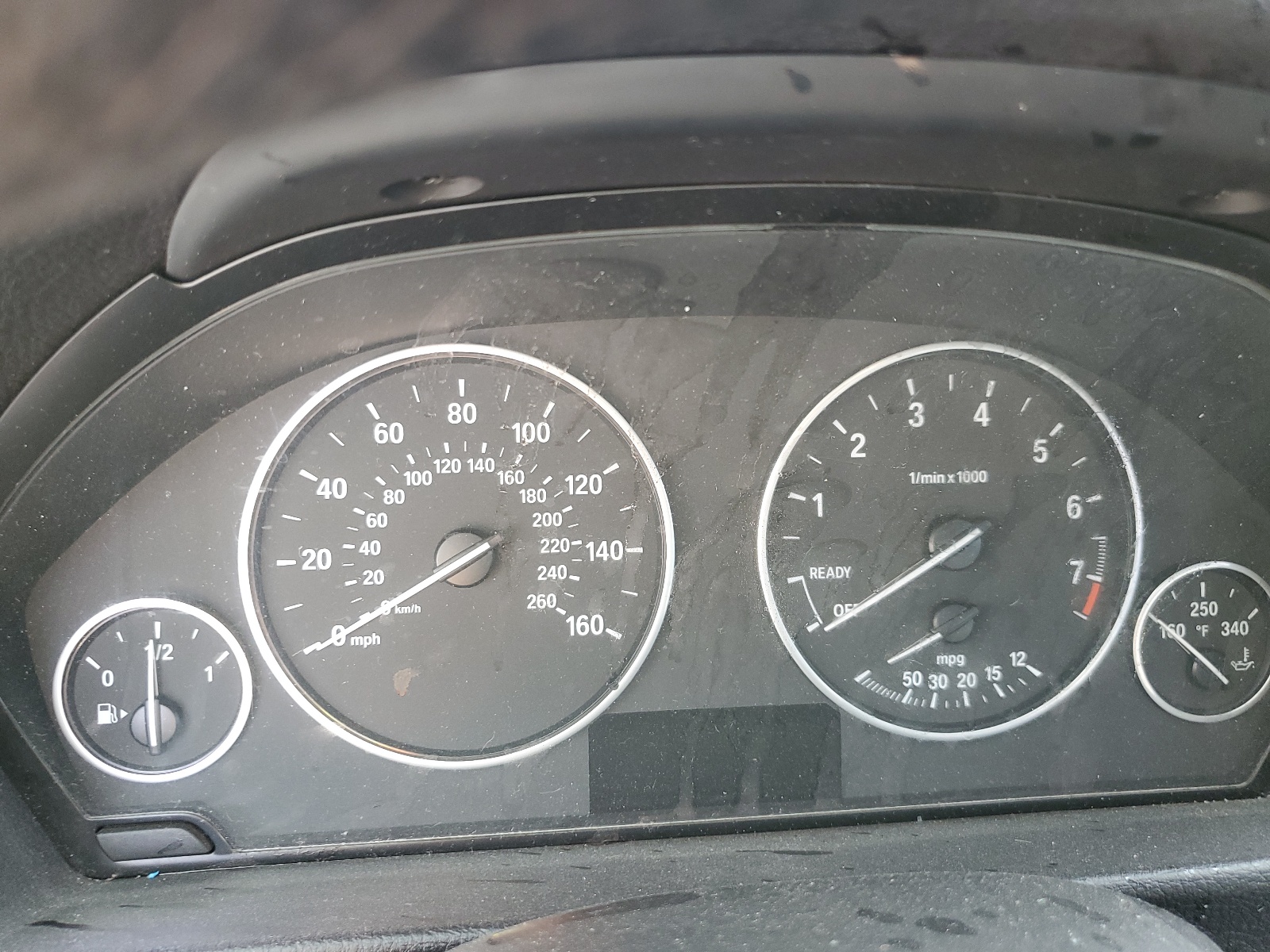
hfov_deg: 67.3
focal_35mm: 26
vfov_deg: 53.1
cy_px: 476
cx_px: 635
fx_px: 954
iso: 91
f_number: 1.5
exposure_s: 1/60.2
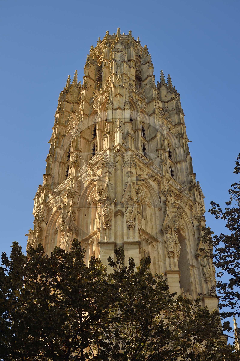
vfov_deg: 35.6
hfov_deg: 24.2
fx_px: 560
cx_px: 120
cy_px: 180
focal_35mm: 56
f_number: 7.1
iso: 200
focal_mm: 56
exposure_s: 1/250
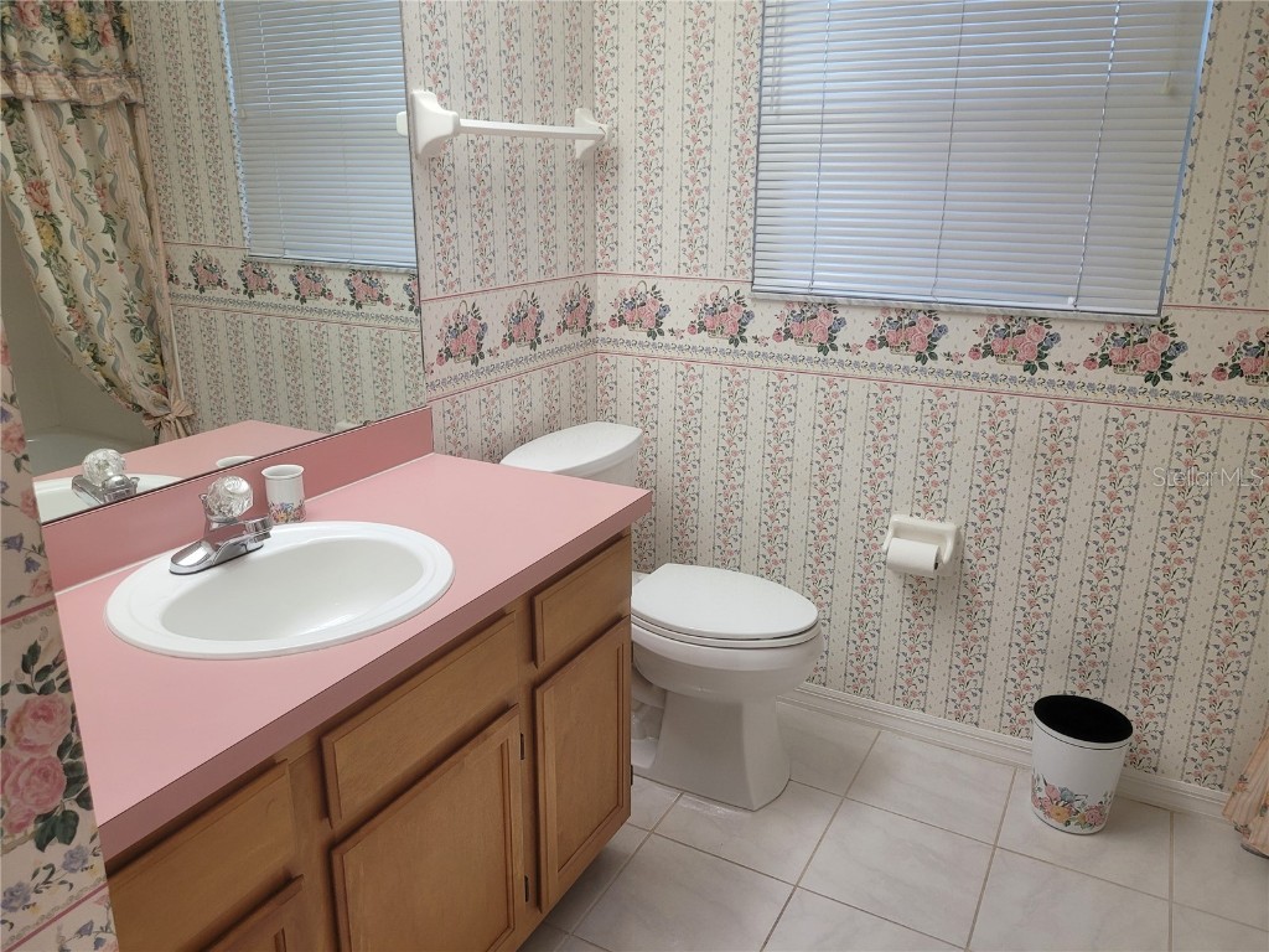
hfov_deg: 67.3
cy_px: 476
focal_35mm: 26
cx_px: 634
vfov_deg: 53.1
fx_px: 953
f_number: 1.8
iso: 160
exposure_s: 1/120
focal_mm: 5.4
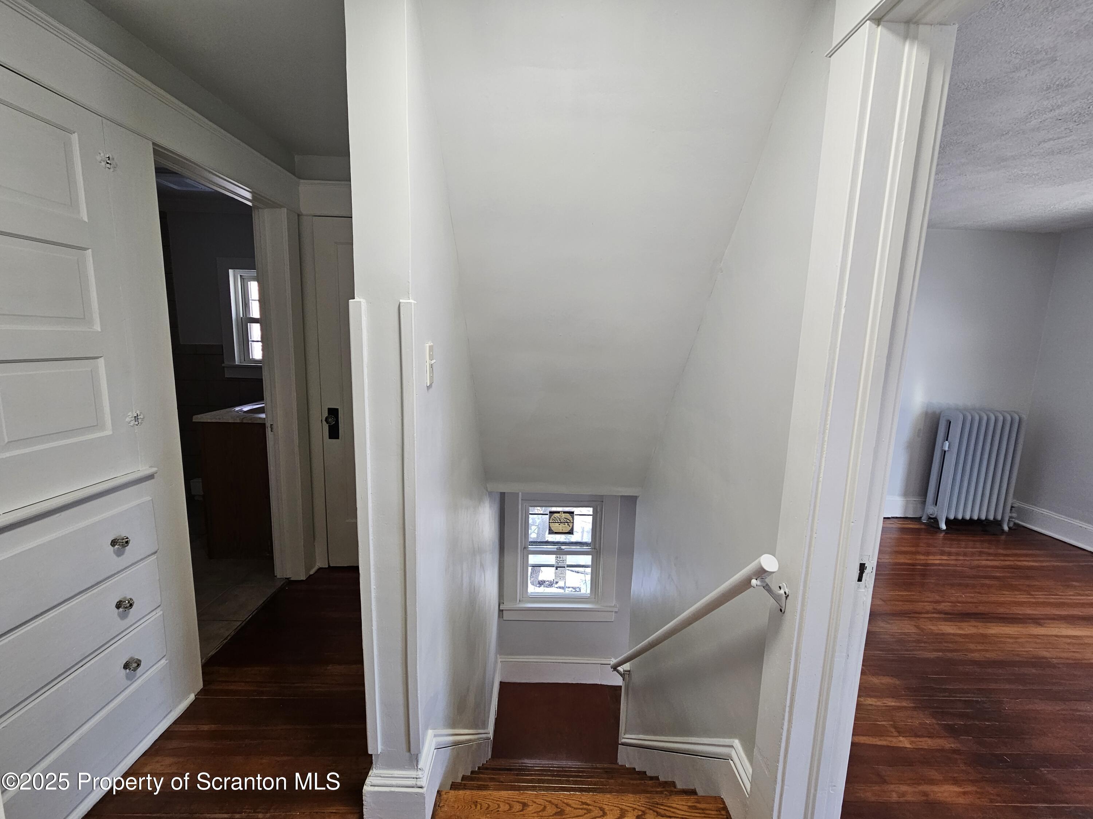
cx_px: 546
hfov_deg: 106.2
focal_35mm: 13
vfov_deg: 89.9
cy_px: 410
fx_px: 410
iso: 100
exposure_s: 1/60
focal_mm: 2.2
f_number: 2.2
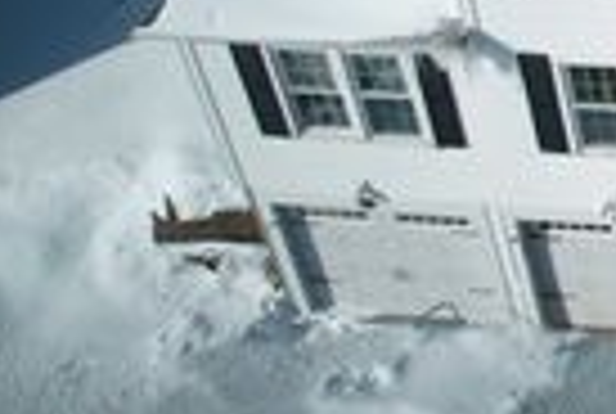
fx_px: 1372
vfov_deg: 16.5
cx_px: 1030
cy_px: -79
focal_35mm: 80
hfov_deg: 20.1
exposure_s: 1/1000
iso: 110
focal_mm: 8.38
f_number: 2.8
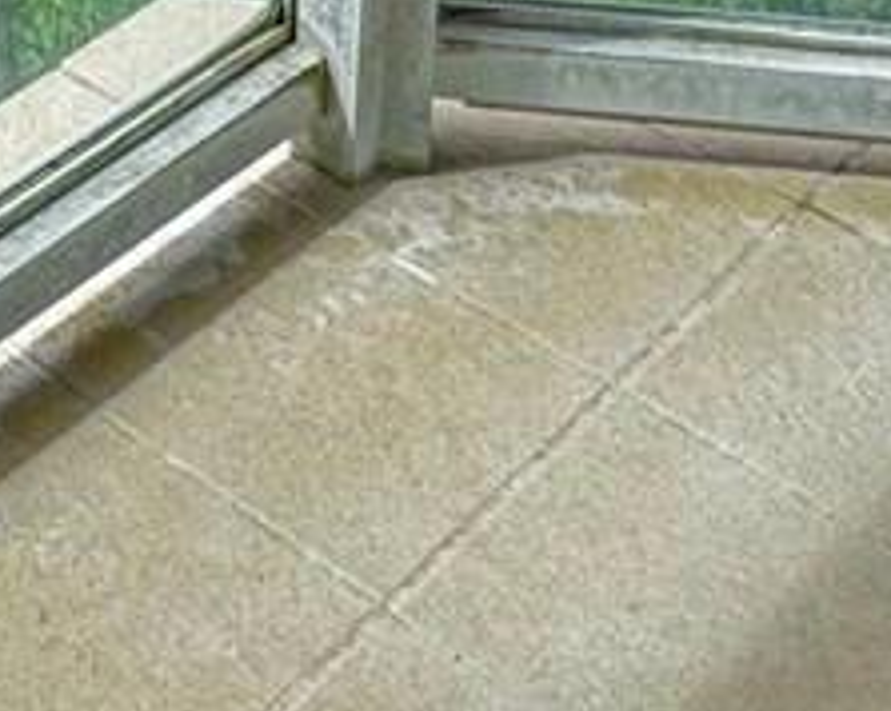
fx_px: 2582
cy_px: -1266
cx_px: -919
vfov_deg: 11.3
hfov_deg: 15.4
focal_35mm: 98
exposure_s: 1/390
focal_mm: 2.22
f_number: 2.2
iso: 40
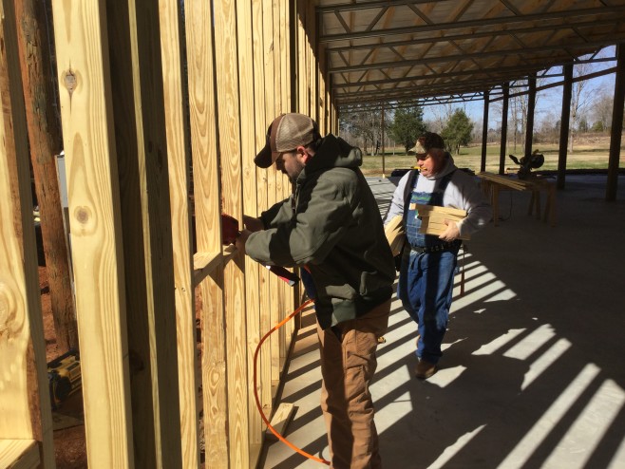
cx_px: 312
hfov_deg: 58.3
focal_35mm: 31
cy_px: 234
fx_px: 560
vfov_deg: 45.5
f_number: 2.4
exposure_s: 1/1631
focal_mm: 3.3
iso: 25
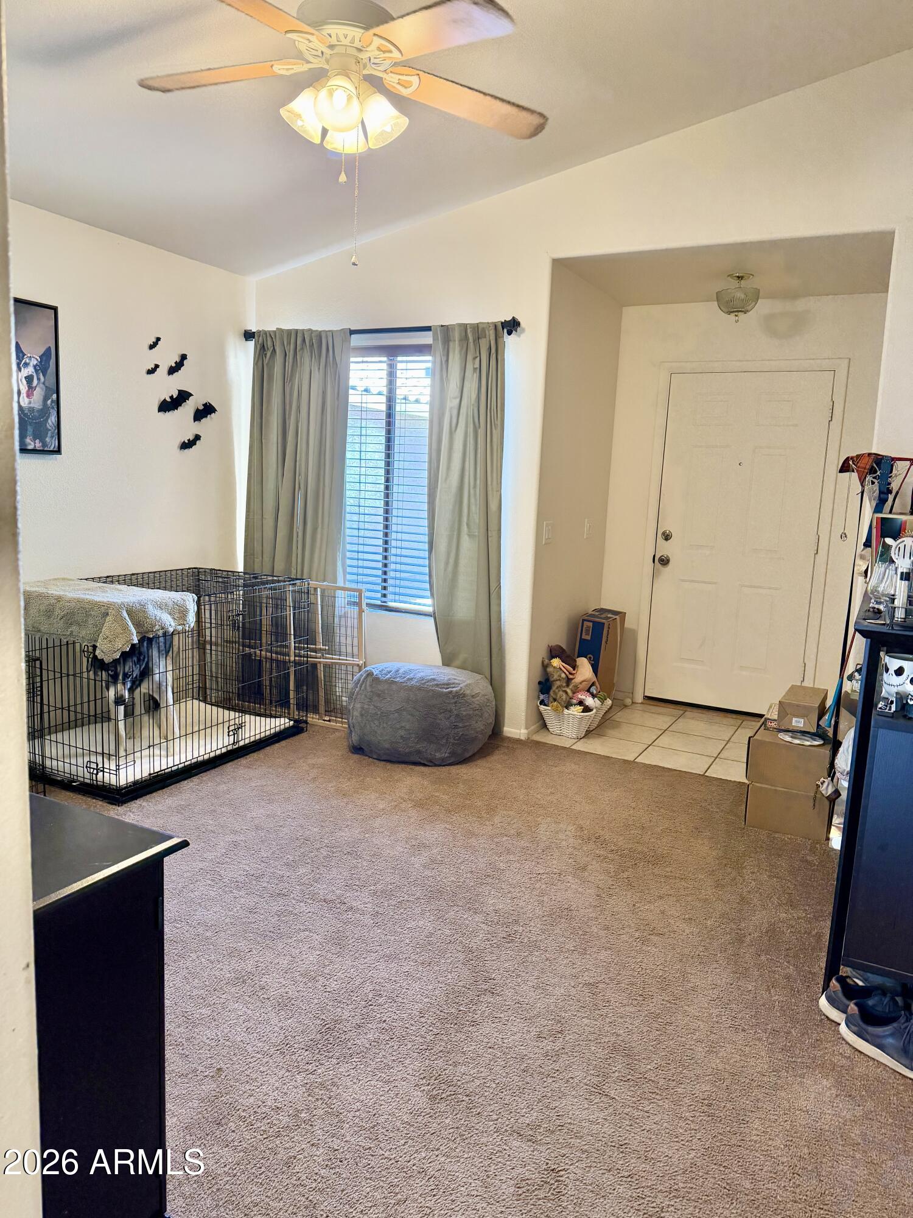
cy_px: 609
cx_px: 456
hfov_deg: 56.8
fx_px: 844
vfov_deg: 71.6
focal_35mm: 24
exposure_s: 1/60
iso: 250
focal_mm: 6.76
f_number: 1.78
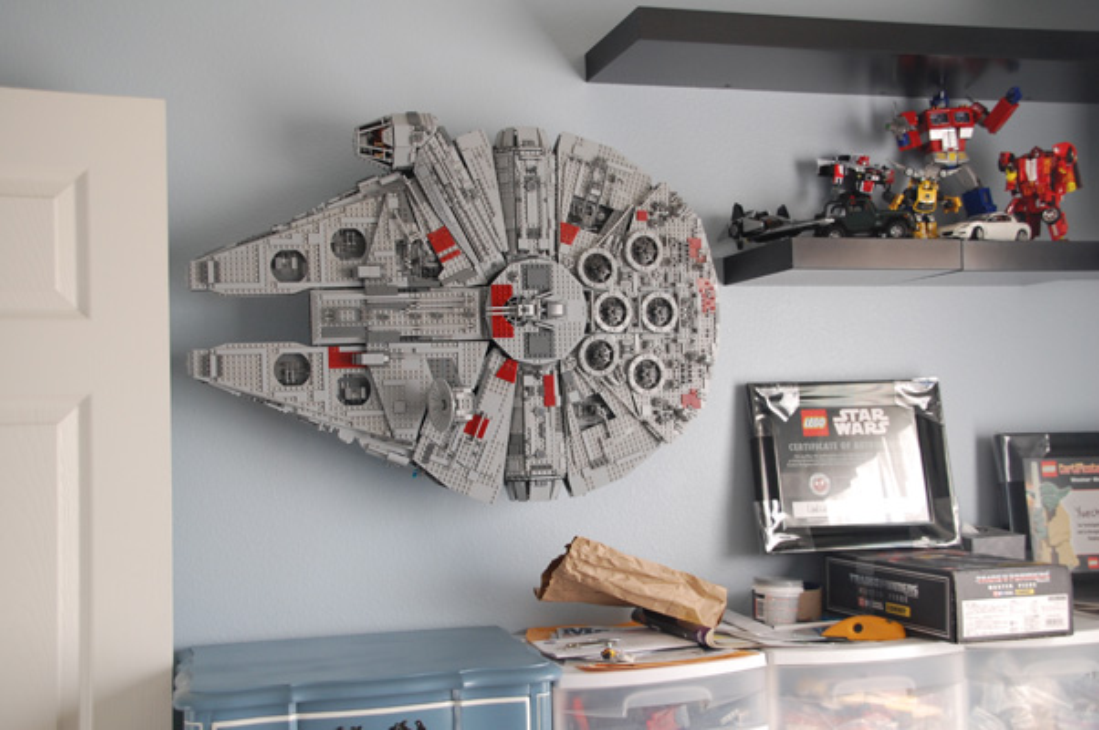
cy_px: 365
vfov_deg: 29.8
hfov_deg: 43.6
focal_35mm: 45
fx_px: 1372
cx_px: 550
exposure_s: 1/100
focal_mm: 30
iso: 400
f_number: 5
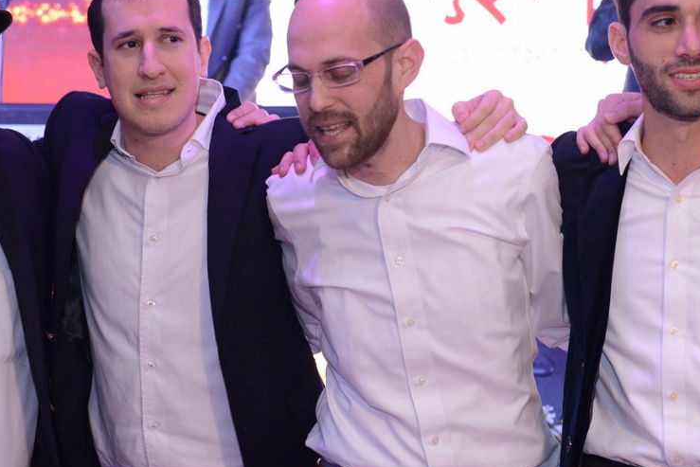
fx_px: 1886
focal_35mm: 97
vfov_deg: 14.1
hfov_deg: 21.0
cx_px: 390
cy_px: 198
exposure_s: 1/100
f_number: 5.6
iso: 4000
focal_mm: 70
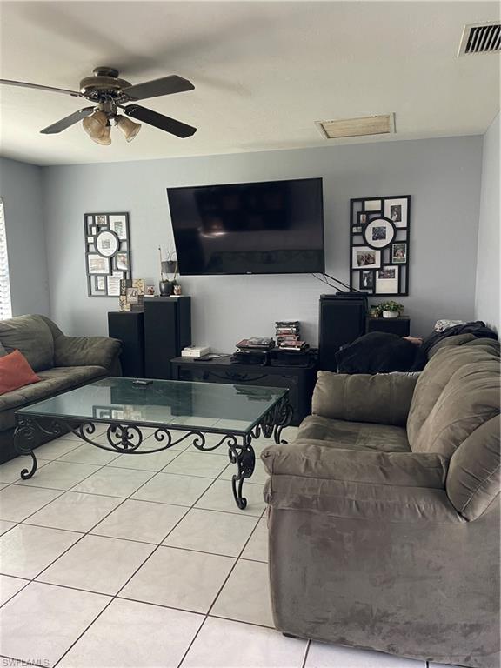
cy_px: 334
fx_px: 502
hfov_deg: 53.1
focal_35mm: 26
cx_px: 250
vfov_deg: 67.3
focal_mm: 4.2
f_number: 1.6
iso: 125
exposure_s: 1/60
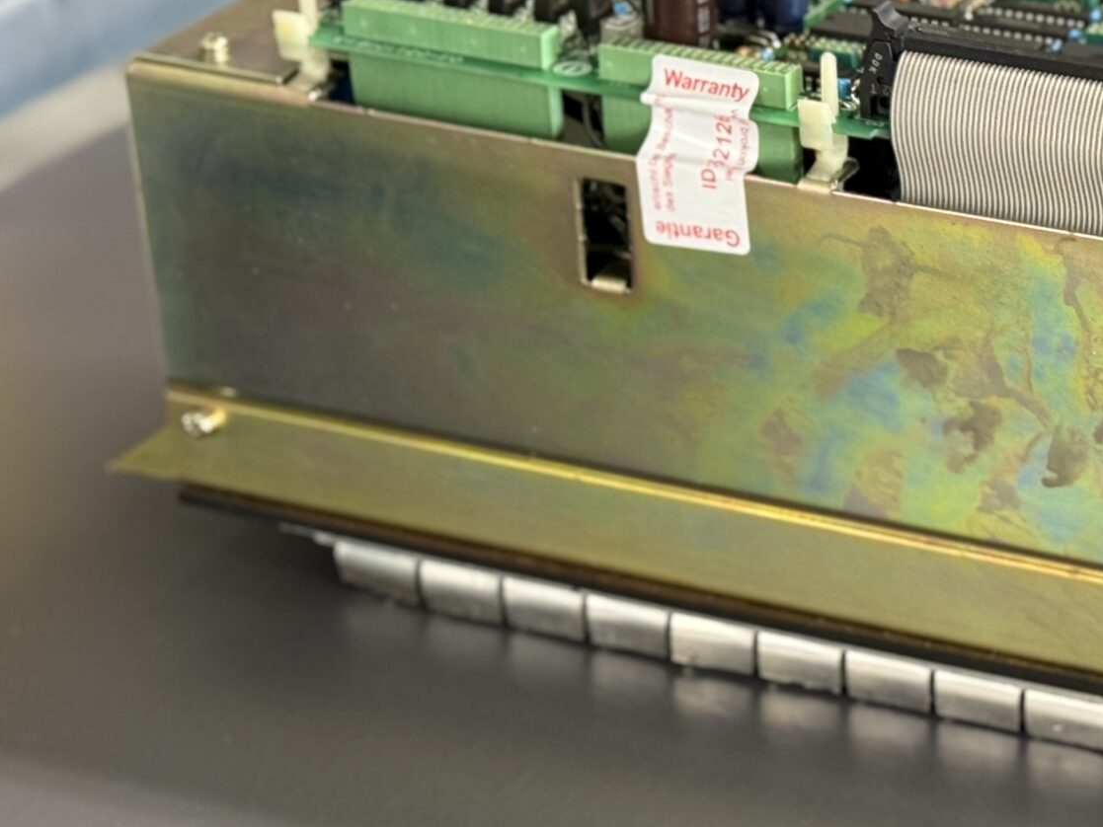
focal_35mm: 110
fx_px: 3505
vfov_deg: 13.4
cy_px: 567
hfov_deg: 17.4
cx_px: 1137
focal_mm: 6.76
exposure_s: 1/46
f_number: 1.78
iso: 250
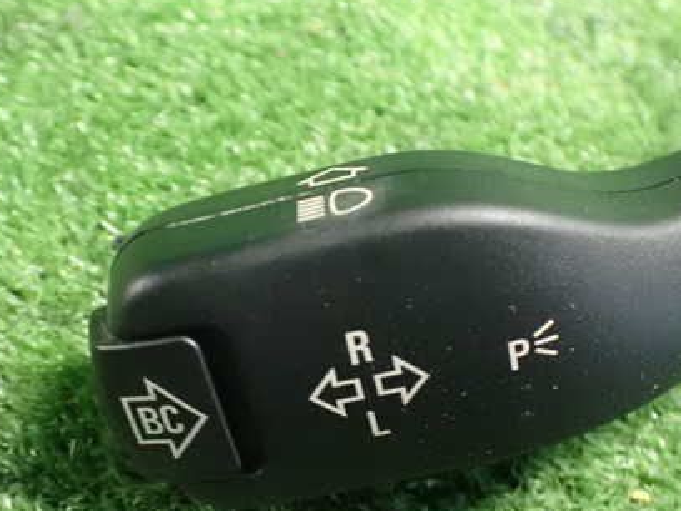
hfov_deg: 42.9
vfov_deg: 32.9
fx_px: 866
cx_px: 315
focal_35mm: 44
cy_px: 271
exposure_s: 1/30
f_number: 2.3
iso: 1600
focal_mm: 5.4
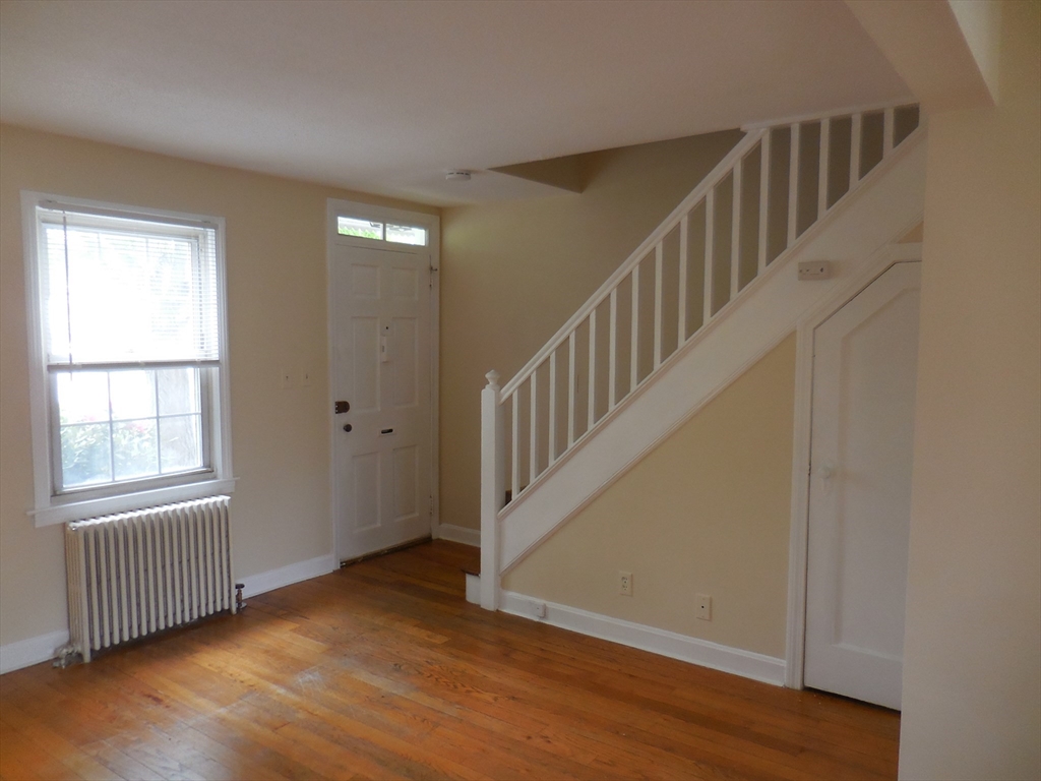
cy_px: 390
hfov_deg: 69.4
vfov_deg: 54.9
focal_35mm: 25
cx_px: 520
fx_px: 752
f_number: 3.3
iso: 160
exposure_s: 1/30
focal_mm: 4.5
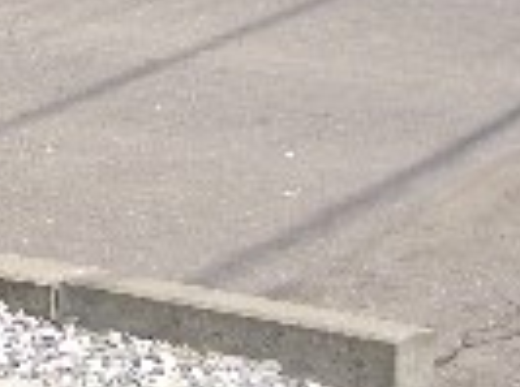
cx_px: -317
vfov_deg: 8.7
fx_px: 2532
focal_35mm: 169
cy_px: 78
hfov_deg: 11.2
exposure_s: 1/250
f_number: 4.3
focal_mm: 5.8
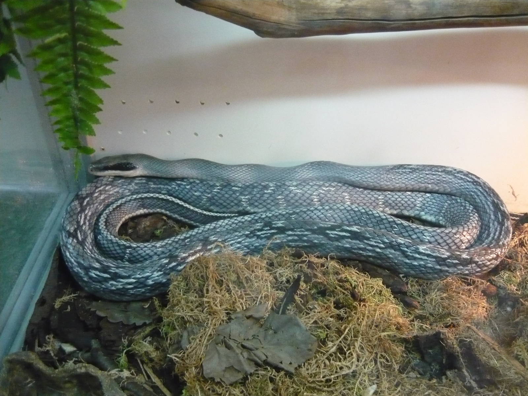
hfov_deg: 55.4
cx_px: 264
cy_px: 198
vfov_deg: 42.9
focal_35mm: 33
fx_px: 503
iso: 800
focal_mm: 5.5
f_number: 2.8
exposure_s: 1/40
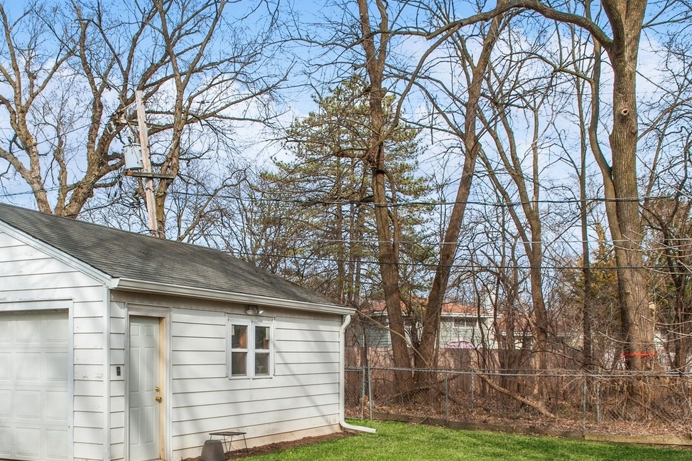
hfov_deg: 48.3
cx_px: 292
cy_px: 317
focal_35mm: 40
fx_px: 768
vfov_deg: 33.0
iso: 200
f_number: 8
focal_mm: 24
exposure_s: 1/1000
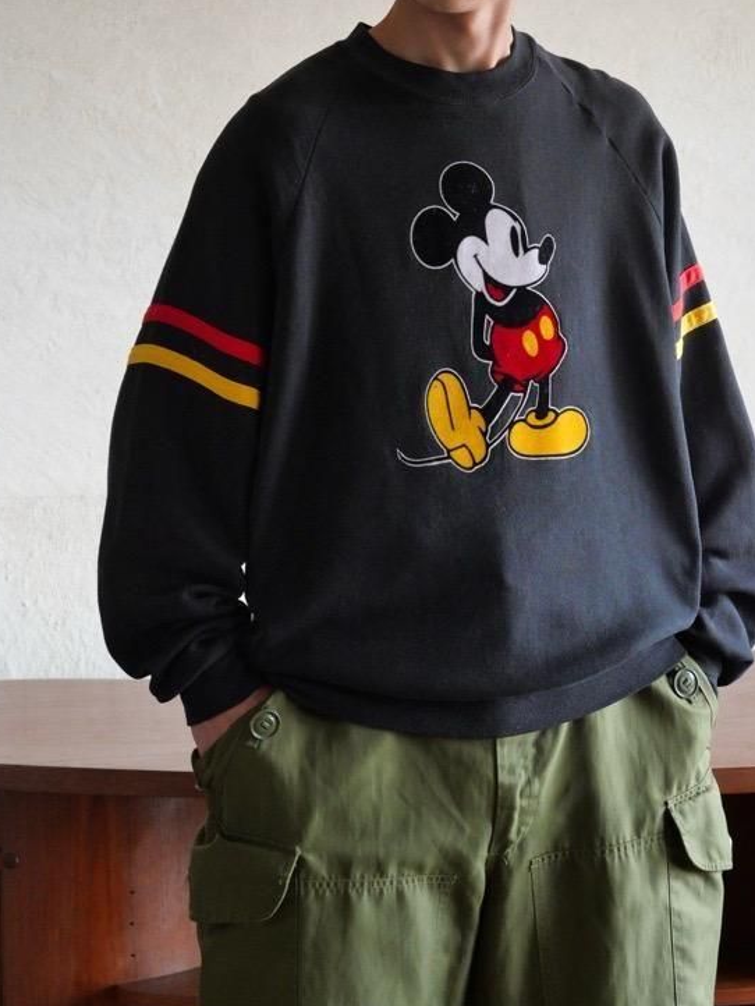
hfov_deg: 14.2
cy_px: 498
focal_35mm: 104
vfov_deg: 18.9
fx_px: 3023
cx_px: 428
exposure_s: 1/100
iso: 2000
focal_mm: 44
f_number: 3.9
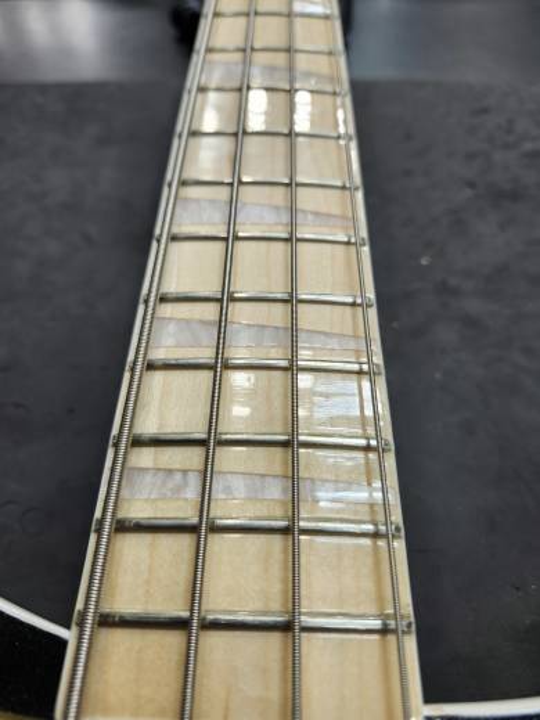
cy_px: 360
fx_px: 478
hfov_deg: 58.9
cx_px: 270
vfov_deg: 73.9
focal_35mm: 23
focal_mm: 5.54
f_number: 1.8
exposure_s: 1/120
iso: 50
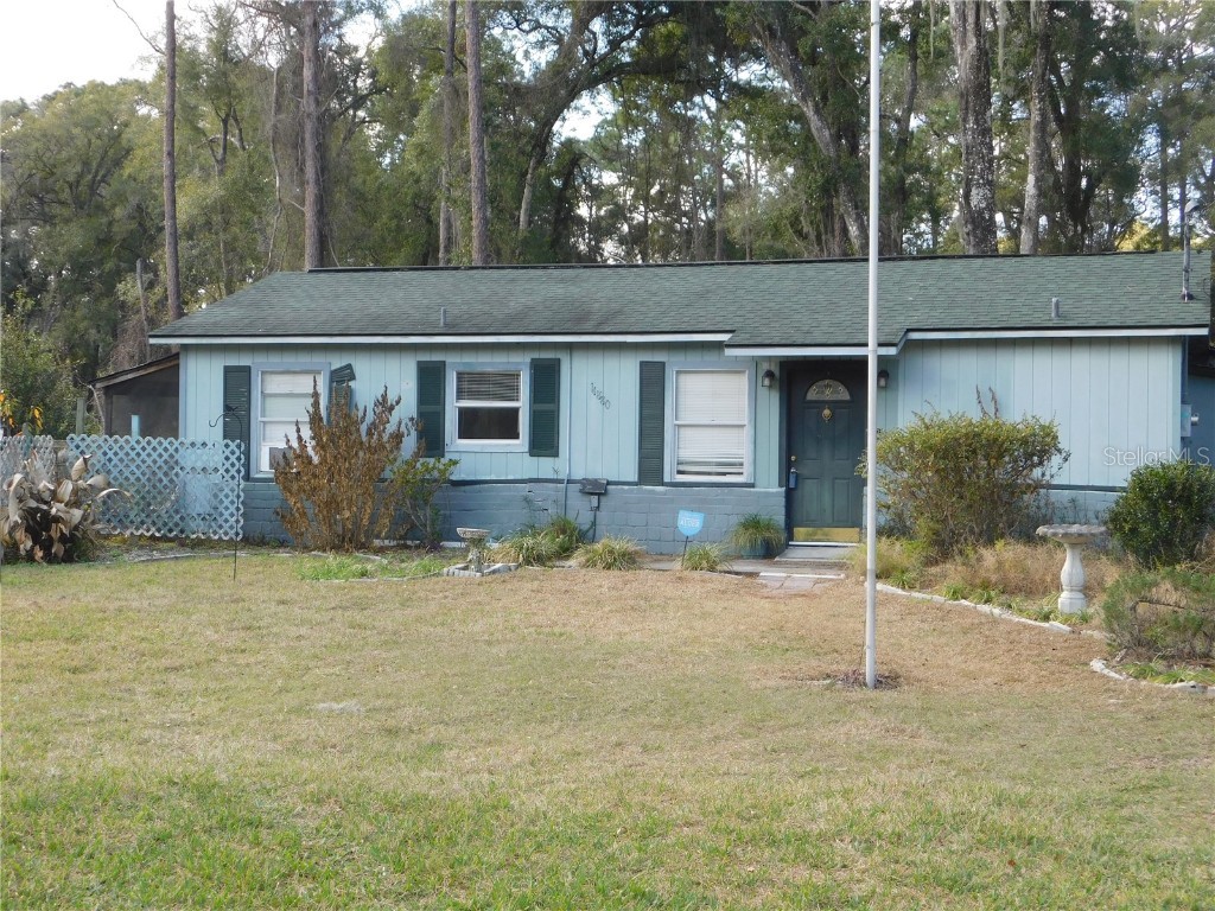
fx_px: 1790
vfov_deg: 28.6
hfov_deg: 37.5
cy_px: 456
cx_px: 608
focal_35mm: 51
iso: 125
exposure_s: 1/125
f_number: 3.8
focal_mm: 9
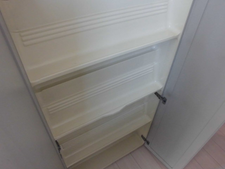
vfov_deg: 53.1
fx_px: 169
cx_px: 112
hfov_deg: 67.3
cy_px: 84
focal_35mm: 26
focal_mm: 4.6
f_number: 3.5
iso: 400
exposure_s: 1/25
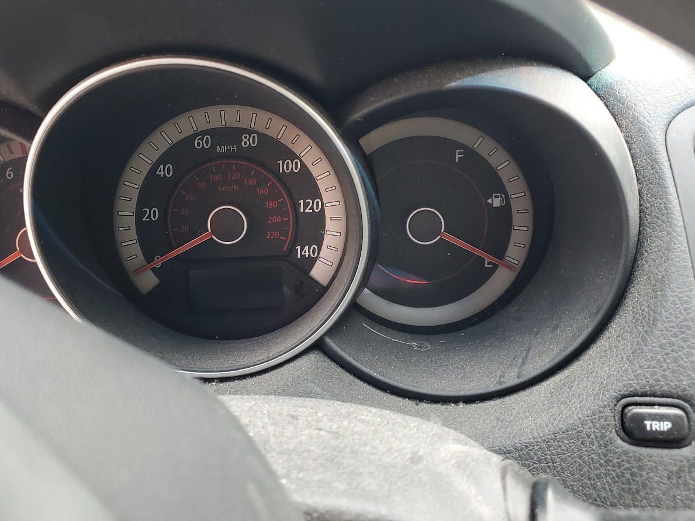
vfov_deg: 40.5
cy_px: 203
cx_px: 298
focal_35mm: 35
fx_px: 702
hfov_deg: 52.5
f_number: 1.5
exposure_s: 1/120
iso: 57
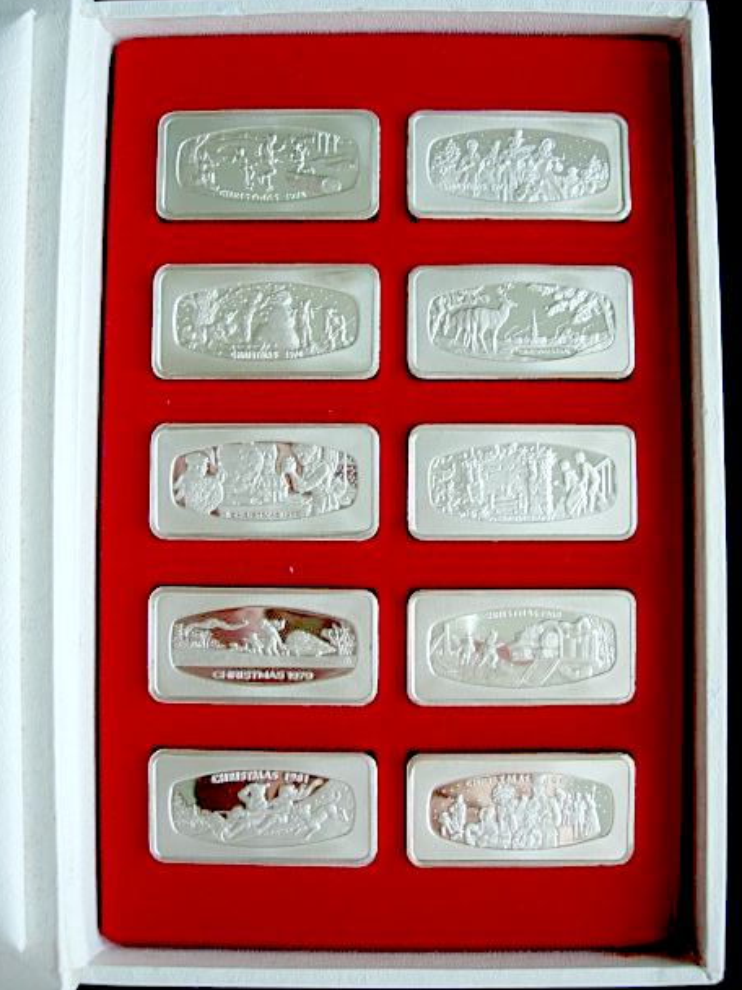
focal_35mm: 40
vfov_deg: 46.8
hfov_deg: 36.0
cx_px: 381
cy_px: 484
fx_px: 1143
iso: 64
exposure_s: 1/55.3
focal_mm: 7.8
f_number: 2.8
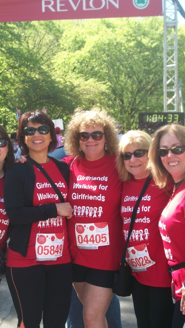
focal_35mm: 59
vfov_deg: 35.5
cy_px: 164
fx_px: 515
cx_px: 74
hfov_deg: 20.3
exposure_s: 1/125
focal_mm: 9.7
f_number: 4
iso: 80
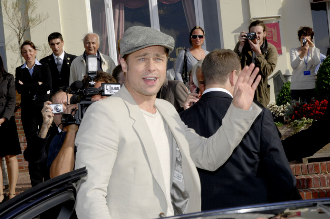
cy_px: 110
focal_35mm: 105
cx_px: 165
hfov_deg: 19.5
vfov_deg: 13.0
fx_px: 961
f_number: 11
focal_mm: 70
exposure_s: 1/250
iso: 200
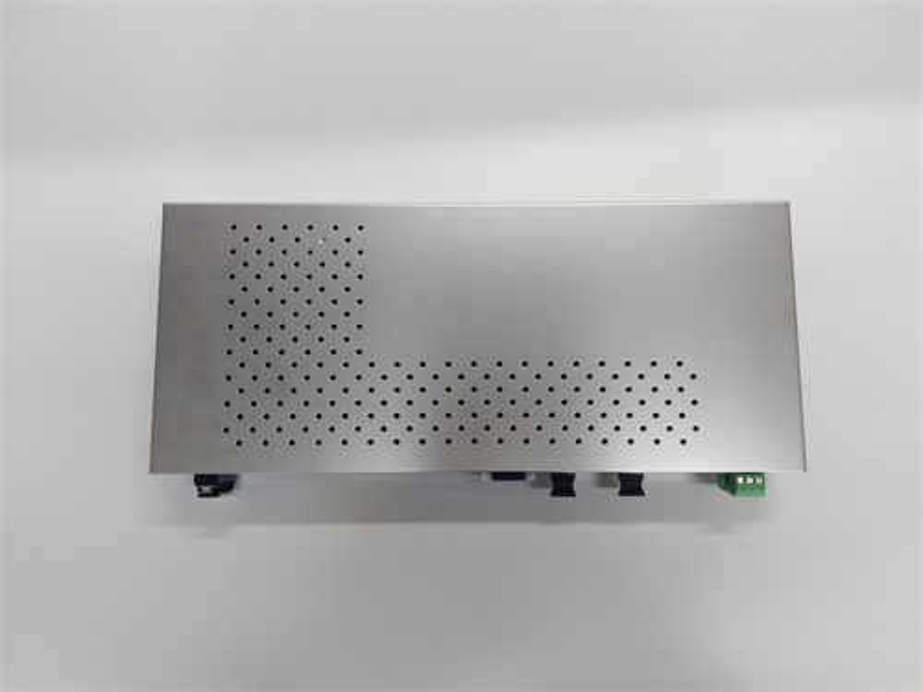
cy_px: 346
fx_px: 720
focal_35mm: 27
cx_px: 462
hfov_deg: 65.3
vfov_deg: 51.4
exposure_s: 1/50
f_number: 2
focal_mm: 3.79
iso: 139
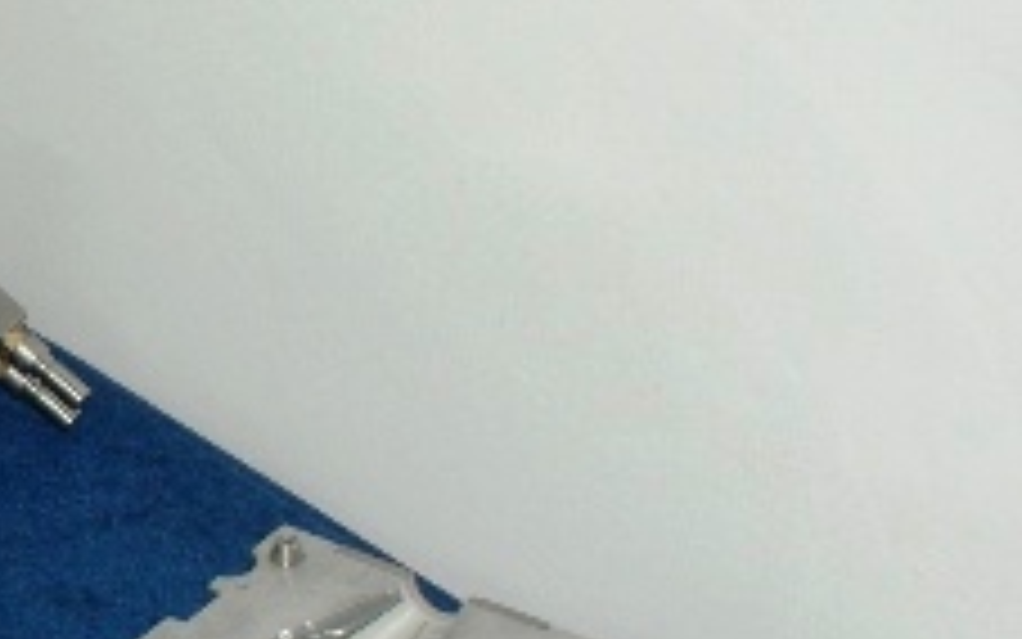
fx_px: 3120
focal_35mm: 112
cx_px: -342
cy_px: 353
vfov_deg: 11.7
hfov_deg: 17.4
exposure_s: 1/60
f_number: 5.6
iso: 400
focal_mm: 26
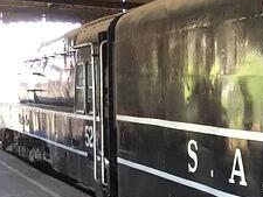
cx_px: 420
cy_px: 191
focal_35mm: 103
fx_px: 783
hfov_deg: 16.9
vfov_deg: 14.2
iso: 50
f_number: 2.2
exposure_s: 1/30
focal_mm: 4.15
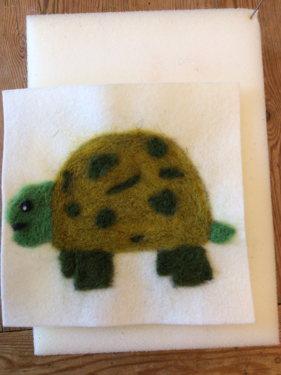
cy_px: 188
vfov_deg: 55.4
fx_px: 358
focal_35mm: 33
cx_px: 140
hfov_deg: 42.8
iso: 40
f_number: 2.4
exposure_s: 1/60
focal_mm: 3.3
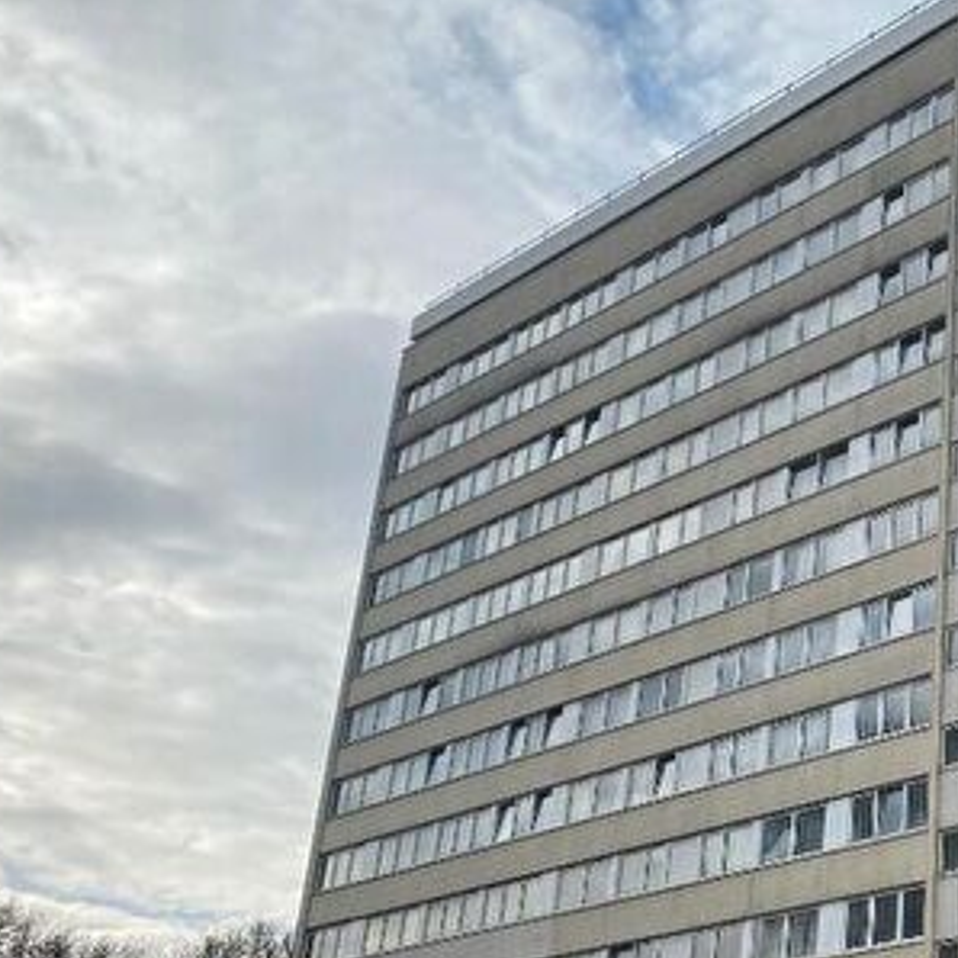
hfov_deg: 29.4
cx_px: 974
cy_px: 622
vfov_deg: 31.4
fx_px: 1691
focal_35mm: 54
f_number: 1.8
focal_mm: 4.25
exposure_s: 1/5236
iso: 32
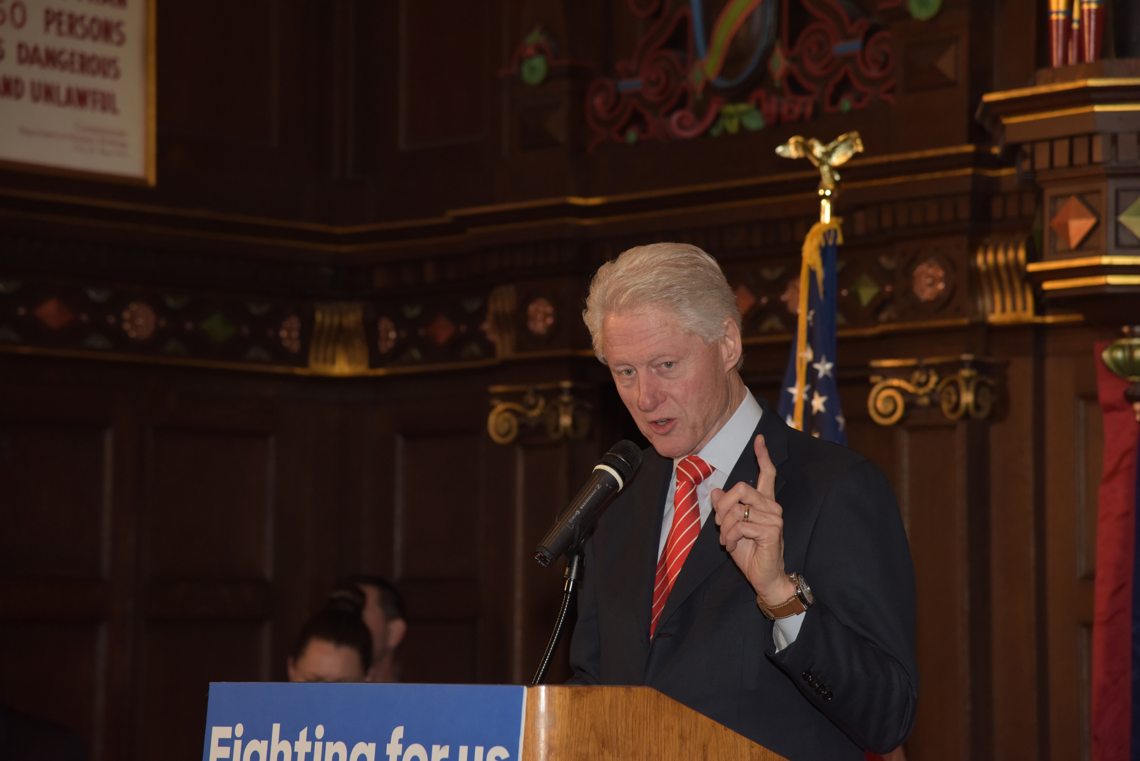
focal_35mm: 120
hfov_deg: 17.1
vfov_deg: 11.4
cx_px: 570
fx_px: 3801
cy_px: 380
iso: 1400
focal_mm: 120
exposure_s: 1/160
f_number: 5.6
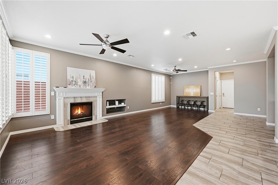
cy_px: 92
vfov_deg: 81.2
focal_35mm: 14
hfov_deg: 104.3
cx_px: 139
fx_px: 108
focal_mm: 14
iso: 800
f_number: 9
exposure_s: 1/50
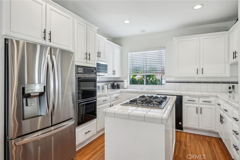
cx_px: 120
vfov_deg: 64.6
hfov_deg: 86.9
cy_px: 80
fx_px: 127
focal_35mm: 19
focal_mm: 19
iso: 400
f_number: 8
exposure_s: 1/30
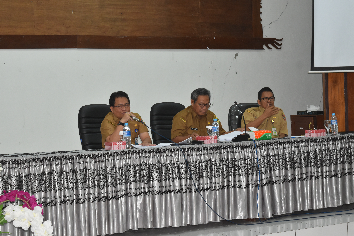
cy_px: 118
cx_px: 177
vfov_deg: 16.6
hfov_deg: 24.6
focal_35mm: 82
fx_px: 811
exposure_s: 1/60
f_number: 5.6
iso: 800
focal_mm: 55
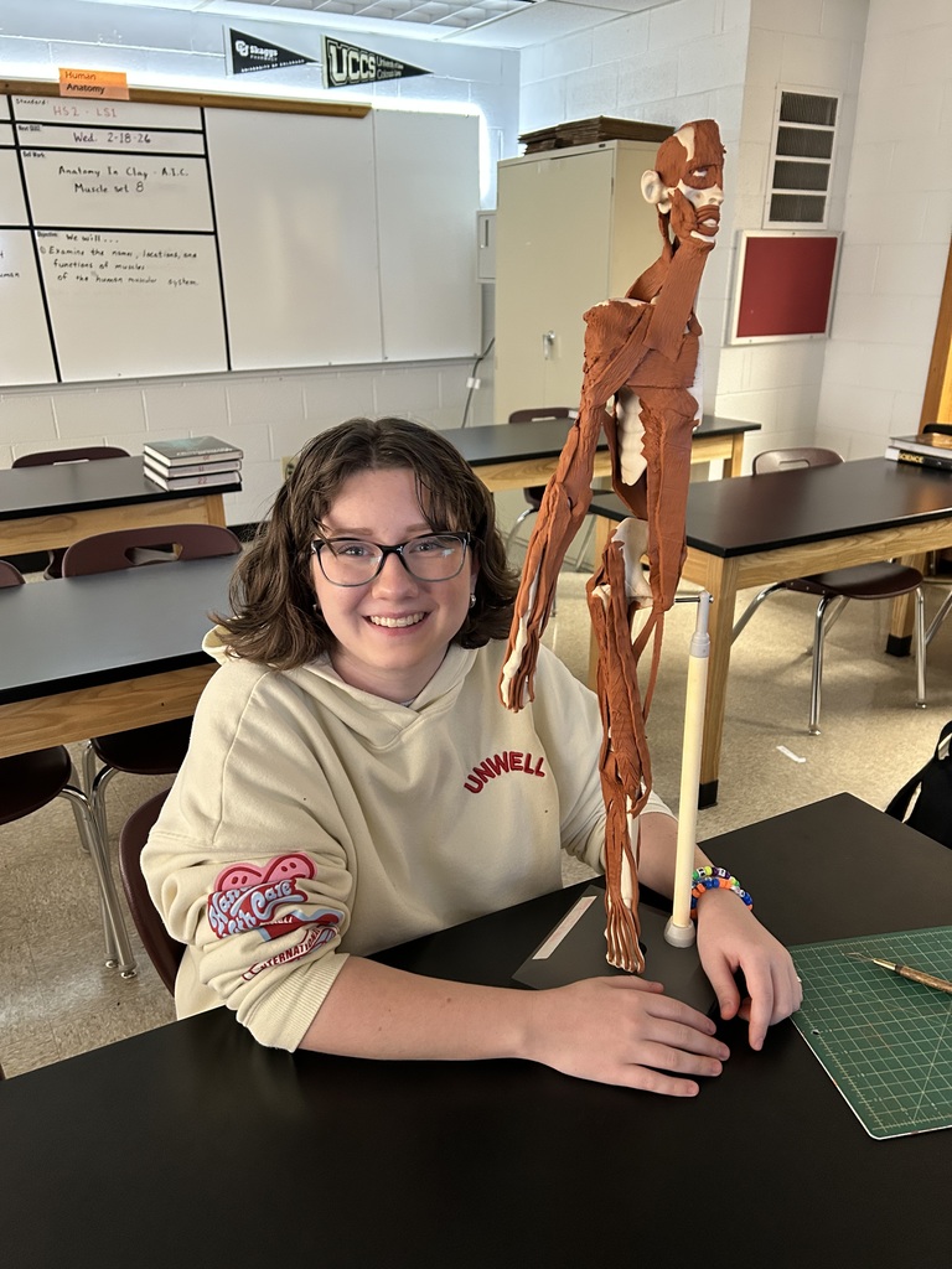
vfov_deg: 67.3
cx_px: 476
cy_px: 634
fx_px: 953
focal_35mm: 26
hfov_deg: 53.1
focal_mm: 5.7
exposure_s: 1/60
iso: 400
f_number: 1.5
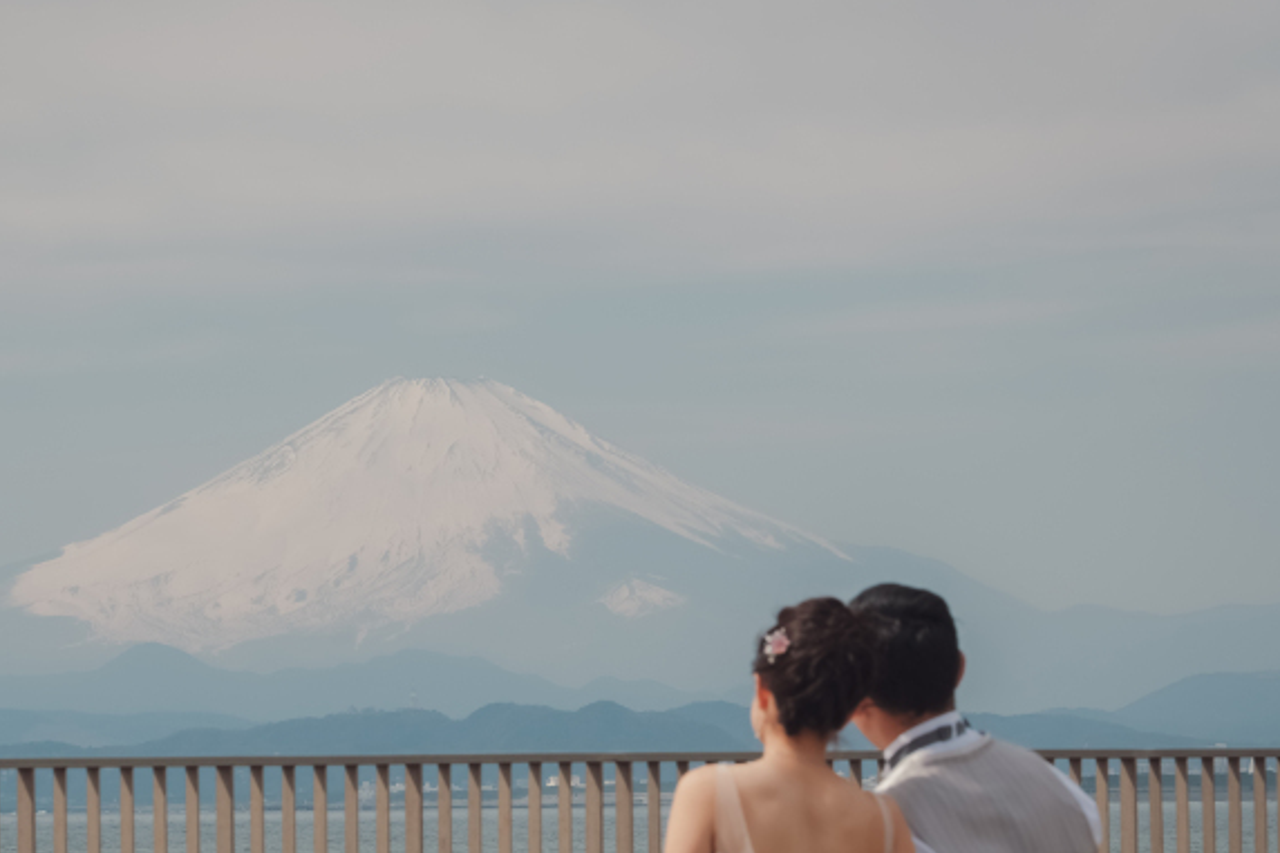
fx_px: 8246
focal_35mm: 232
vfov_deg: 5.9
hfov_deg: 8.9
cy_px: 563
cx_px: 454
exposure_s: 1/250
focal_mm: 110.6
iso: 160
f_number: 11
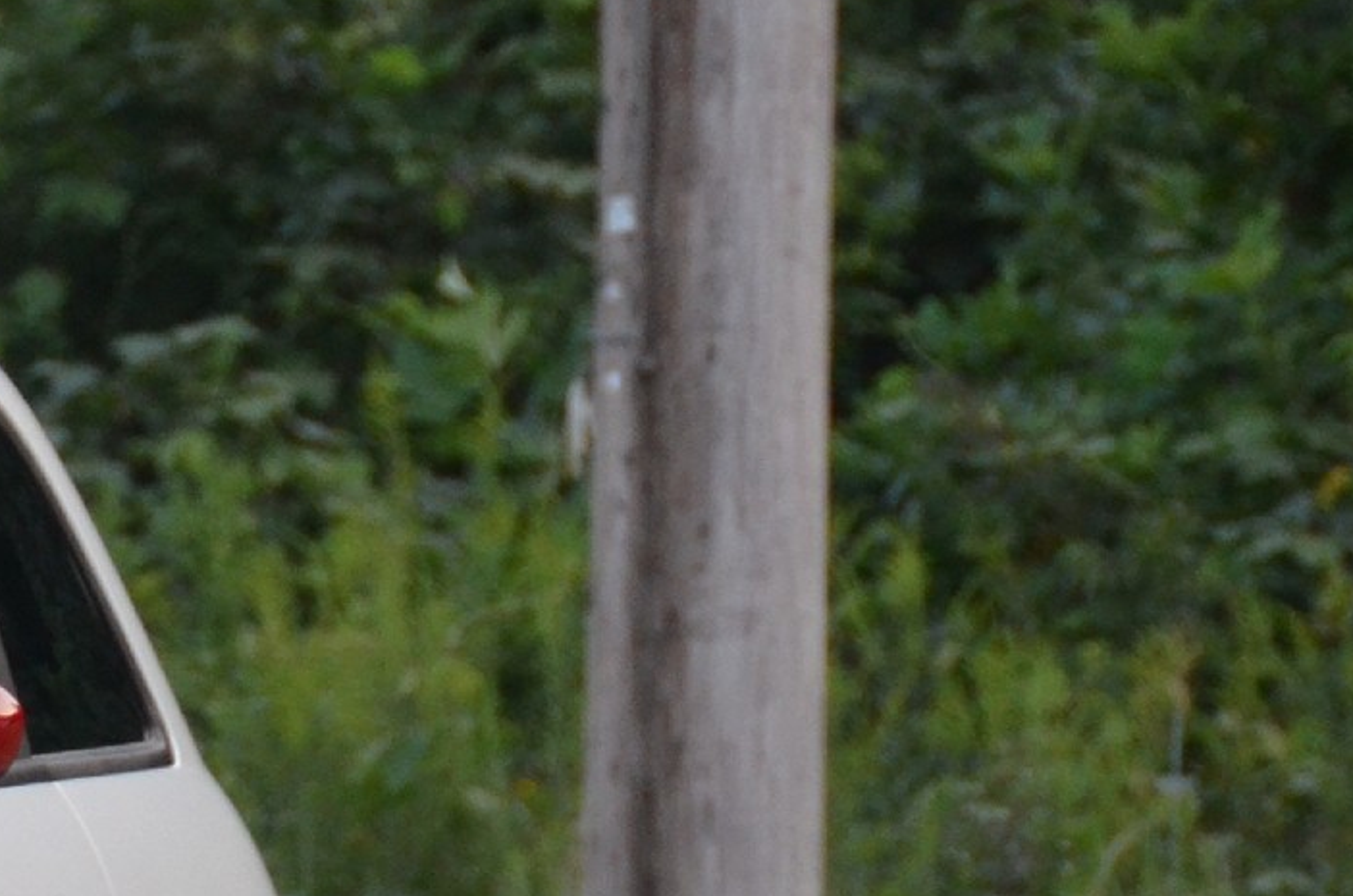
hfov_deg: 2.9
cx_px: -979
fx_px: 27034
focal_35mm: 721
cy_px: 1050
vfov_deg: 1.9
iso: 1600
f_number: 5.6
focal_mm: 135
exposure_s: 1/400
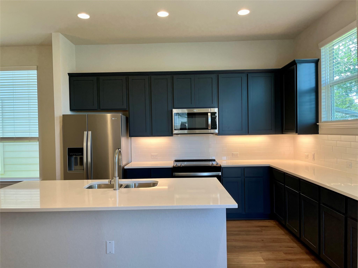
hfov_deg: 67.3
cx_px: 179
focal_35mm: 26
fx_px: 269
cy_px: 134
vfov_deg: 53.1
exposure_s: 1/120
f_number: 1.6
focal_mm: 5.1
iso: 80
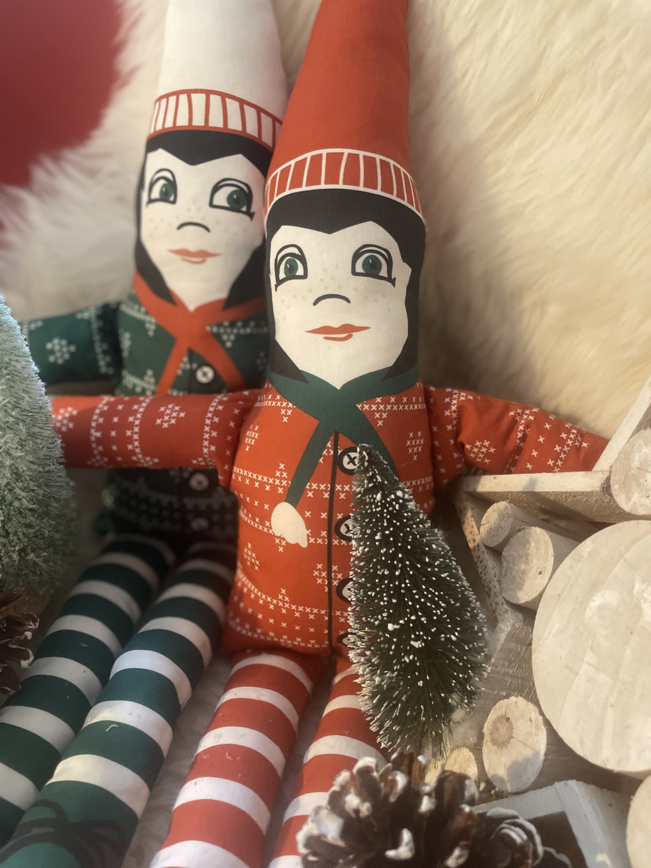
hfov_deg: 53.1
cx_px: 326
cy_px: 434
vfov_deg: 67.3
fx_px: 652
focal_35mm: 26
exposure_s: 1/33
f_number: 1.6
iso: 400
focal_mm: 4.2
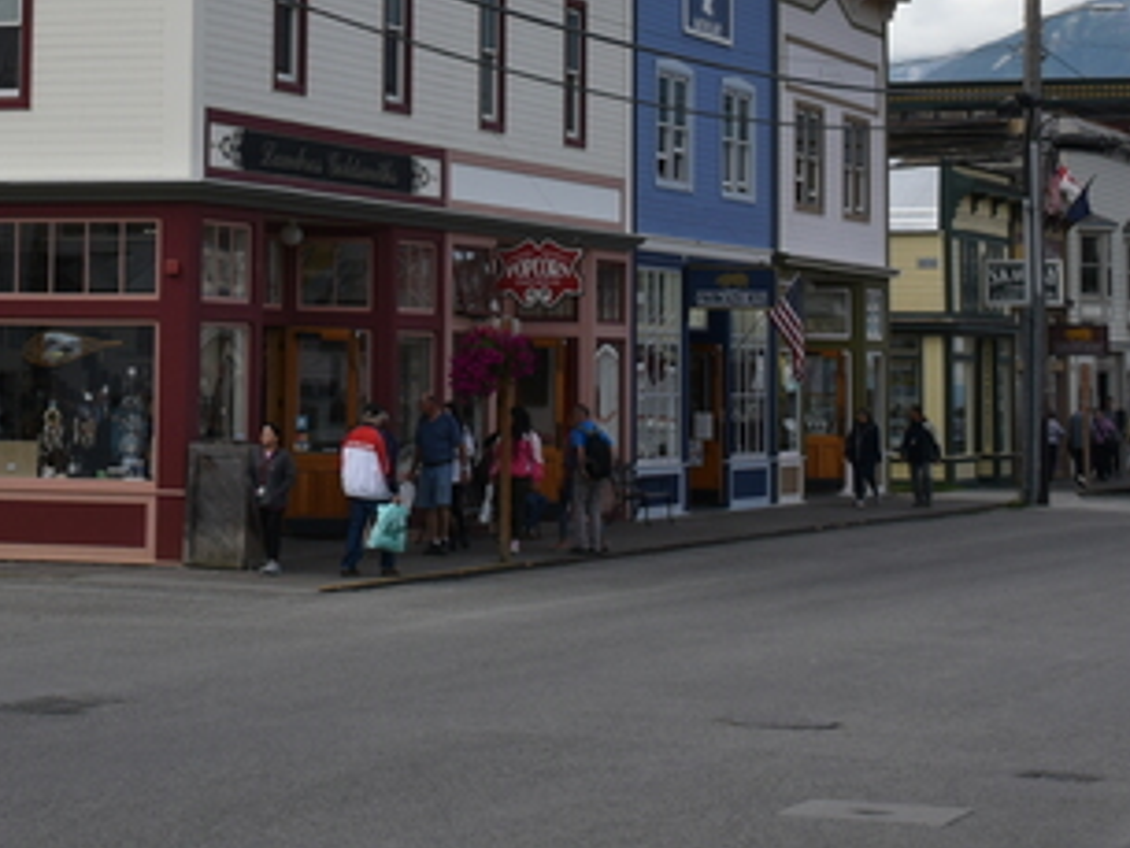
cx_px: 230
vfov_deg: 12.9
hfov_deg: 17.3
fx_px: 3690
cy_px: -104
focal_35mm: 113
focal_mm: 28
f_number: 9
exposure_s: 1/320
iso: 100
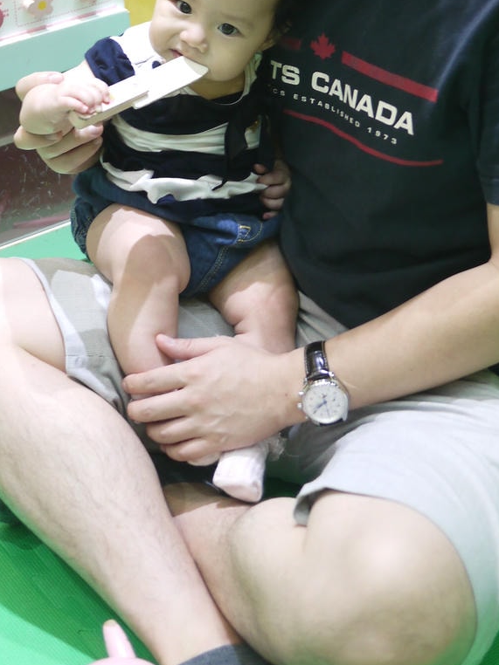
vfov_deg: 22.7
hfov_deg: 17.6
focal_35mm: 84
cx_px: 229
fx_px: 1615
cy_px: 64
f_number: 1.7
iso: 250
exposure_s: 1/60
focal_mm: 20
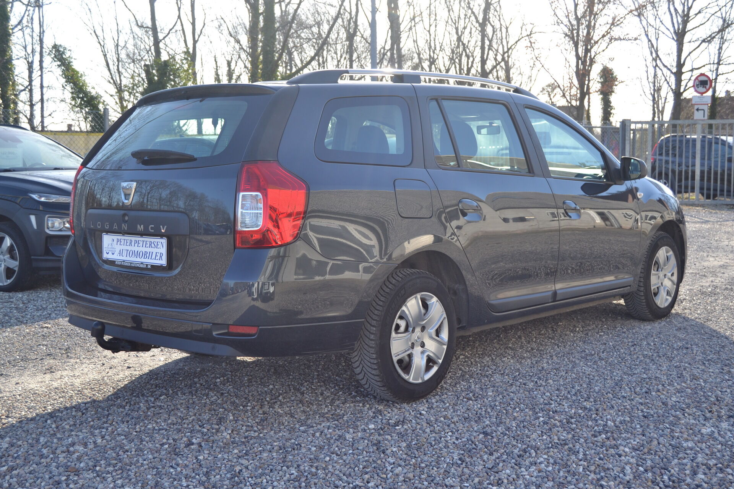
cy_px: 244
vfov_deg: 31.9
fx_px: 856
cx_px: 367
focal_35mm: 42
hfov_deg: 46.4
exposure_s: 1/160
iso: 100
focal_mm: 28
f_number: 6.3
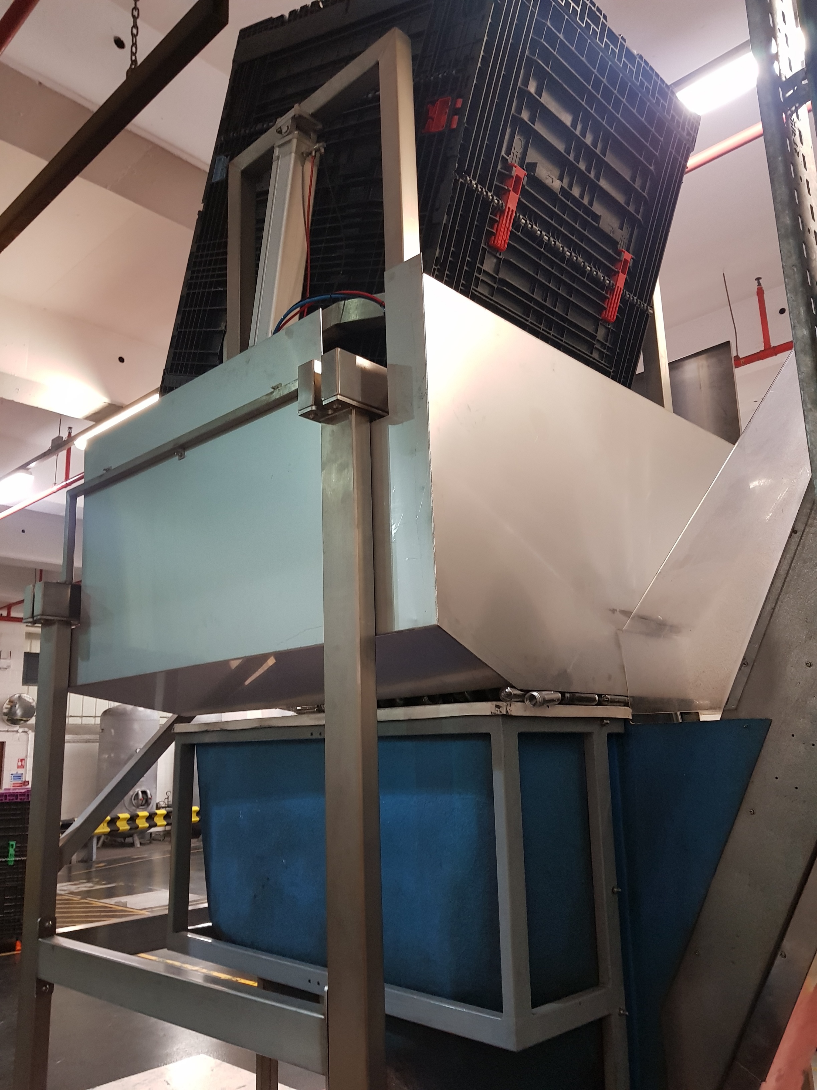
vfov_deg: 67.3
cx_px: 408
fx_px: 818
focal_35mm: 26
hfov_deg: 53.1
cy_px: 545
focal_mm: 4.3
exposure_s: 1/25
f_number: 1.7
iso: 200
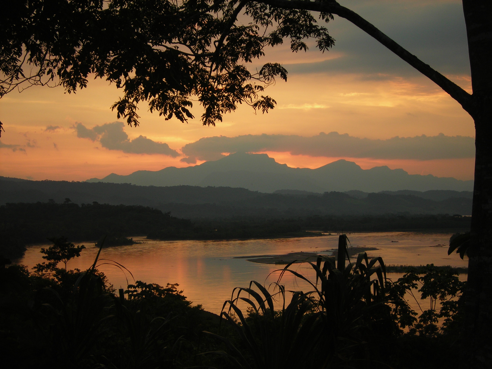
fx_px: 924
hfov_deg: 29.8
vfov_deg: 22.6
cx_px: 246
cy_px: 184
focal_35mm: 65
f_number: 3.9
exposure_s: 1/69.4
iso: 50
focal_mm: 10.8
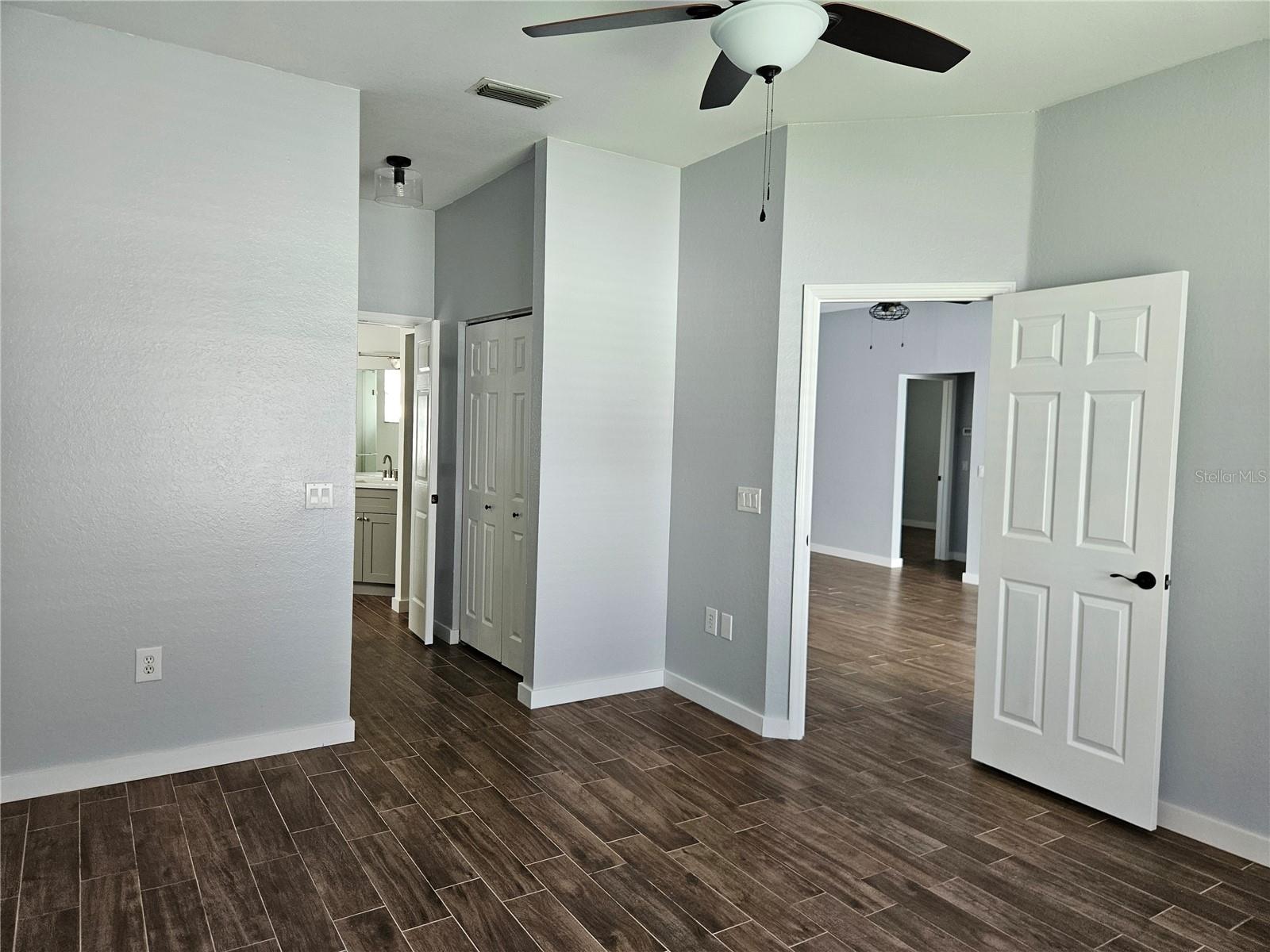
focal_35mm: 23
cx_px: 635
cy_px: 476
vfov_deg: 58.9
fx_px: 844
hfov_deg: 73.9
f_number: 1.8
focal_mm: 5.4
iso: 200
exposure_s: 1/120
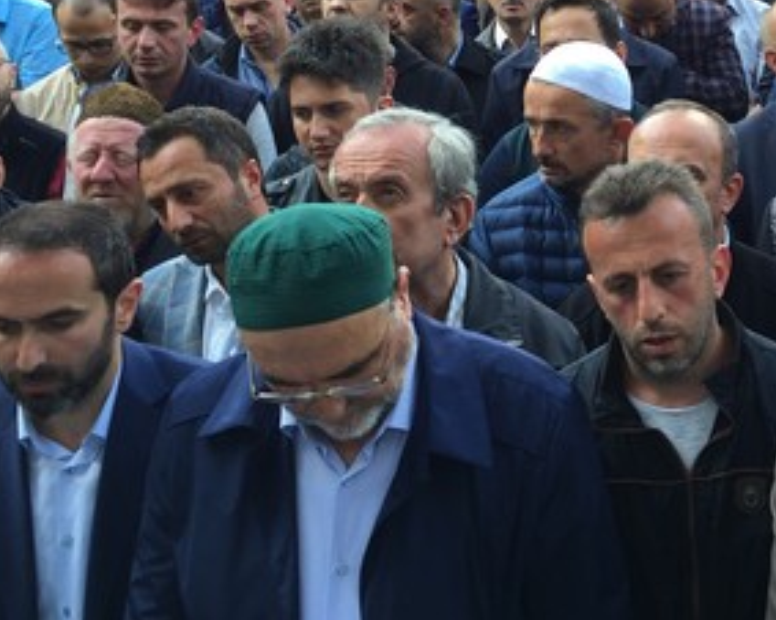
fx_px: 1538
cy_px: 85
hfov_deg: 27.3
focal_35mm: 67
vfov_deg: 22.3
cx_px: 696
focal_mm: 4.15
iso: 32
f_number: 2.2
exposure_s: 1/100
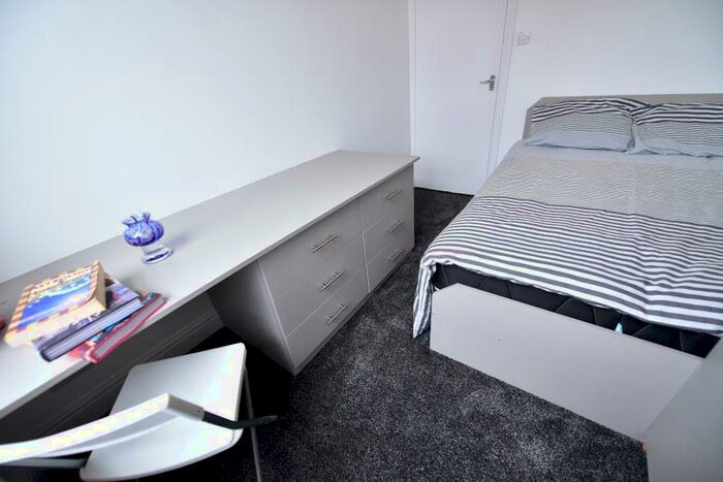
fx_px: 281
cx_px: 362
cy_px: 241
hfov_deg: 104.2
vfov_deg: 81.2
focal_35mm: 14
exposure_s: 1/15
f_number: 3.5
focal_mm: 14
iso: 400
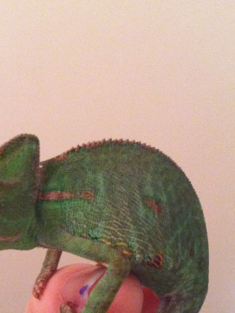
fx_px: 534
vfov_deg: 32.5
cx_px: 88
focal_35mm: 59
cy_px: 198
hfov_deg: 24.8
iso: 500
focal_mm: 3.85
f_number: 2.8
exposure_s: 1/15
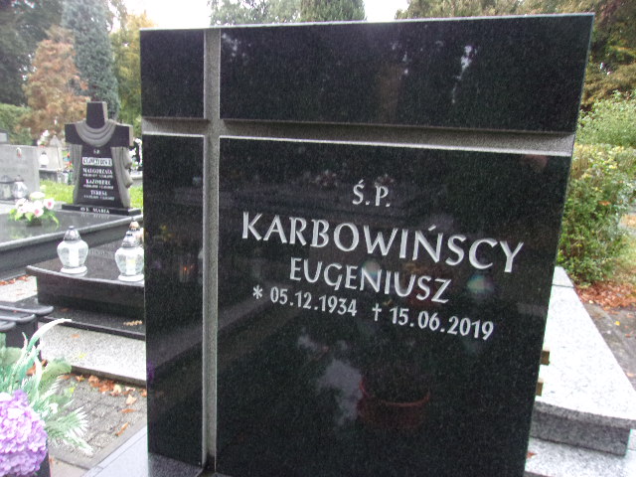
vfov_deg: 51.4
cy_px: 238
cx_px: 318
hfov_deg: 65.3
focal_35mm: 27
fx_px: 496
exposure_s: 1/25
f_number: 3
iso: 400
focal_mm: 4.9
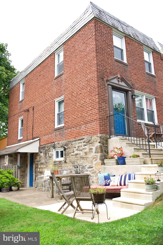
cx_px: 82
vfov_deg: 61.9
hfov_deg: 43.7
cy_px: 122
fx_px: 204
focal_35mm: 30
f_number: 7.1
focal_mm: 30
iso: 250
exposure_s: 1/80
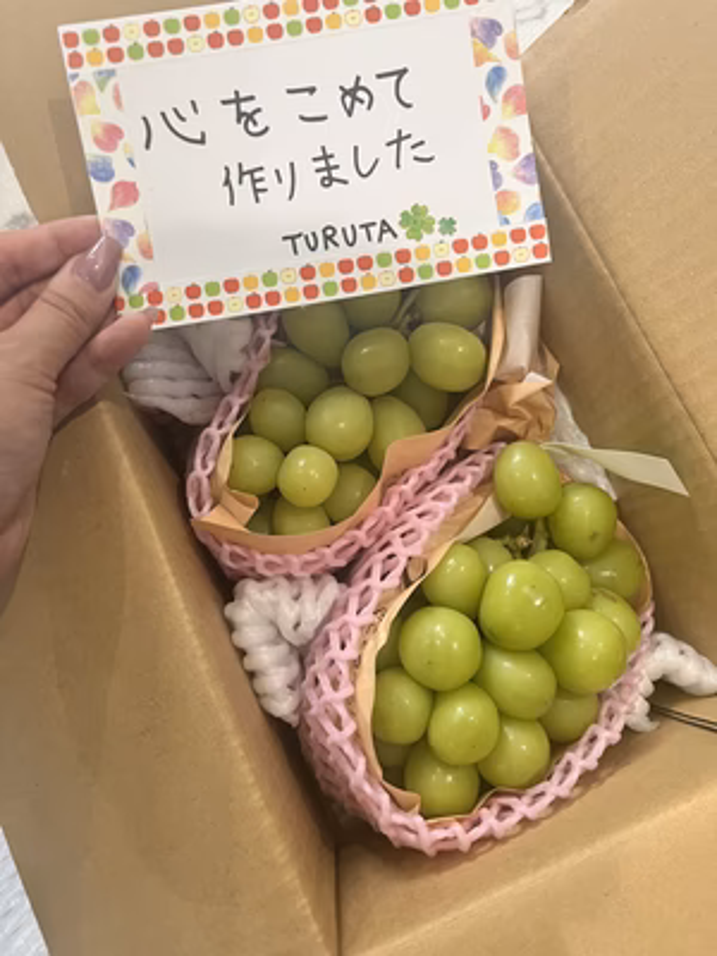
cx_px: 358
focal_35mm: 26
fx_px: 718
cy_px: 478
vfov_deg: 67.3
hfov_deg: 53.1
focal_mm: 5.1
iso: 160
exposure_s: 1/50
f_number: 1.6
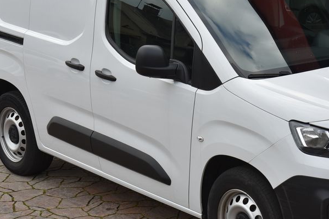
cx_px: 243
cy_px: 112
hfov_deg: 19.1
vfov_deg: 12.9
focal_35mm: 106
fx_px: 969
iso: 500
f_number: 8
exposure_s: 1/250
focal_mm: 62
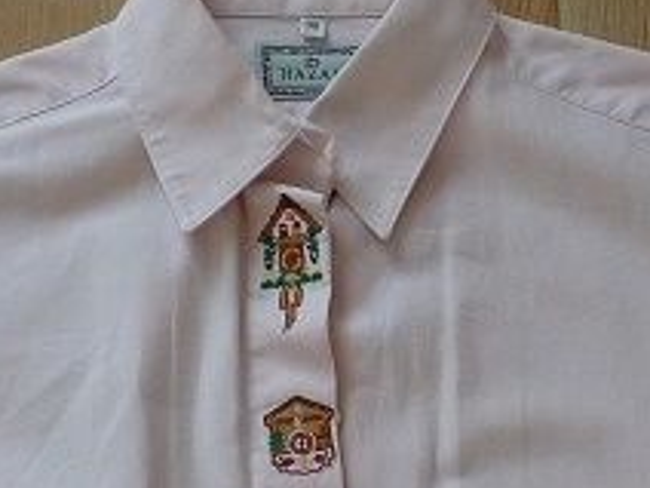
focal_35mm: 114
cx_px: 313
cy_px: 878
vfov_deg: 12.0
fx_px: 2141
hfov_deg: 17.3
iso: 100
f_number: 3.3
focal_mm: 4.7
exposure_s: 1/40
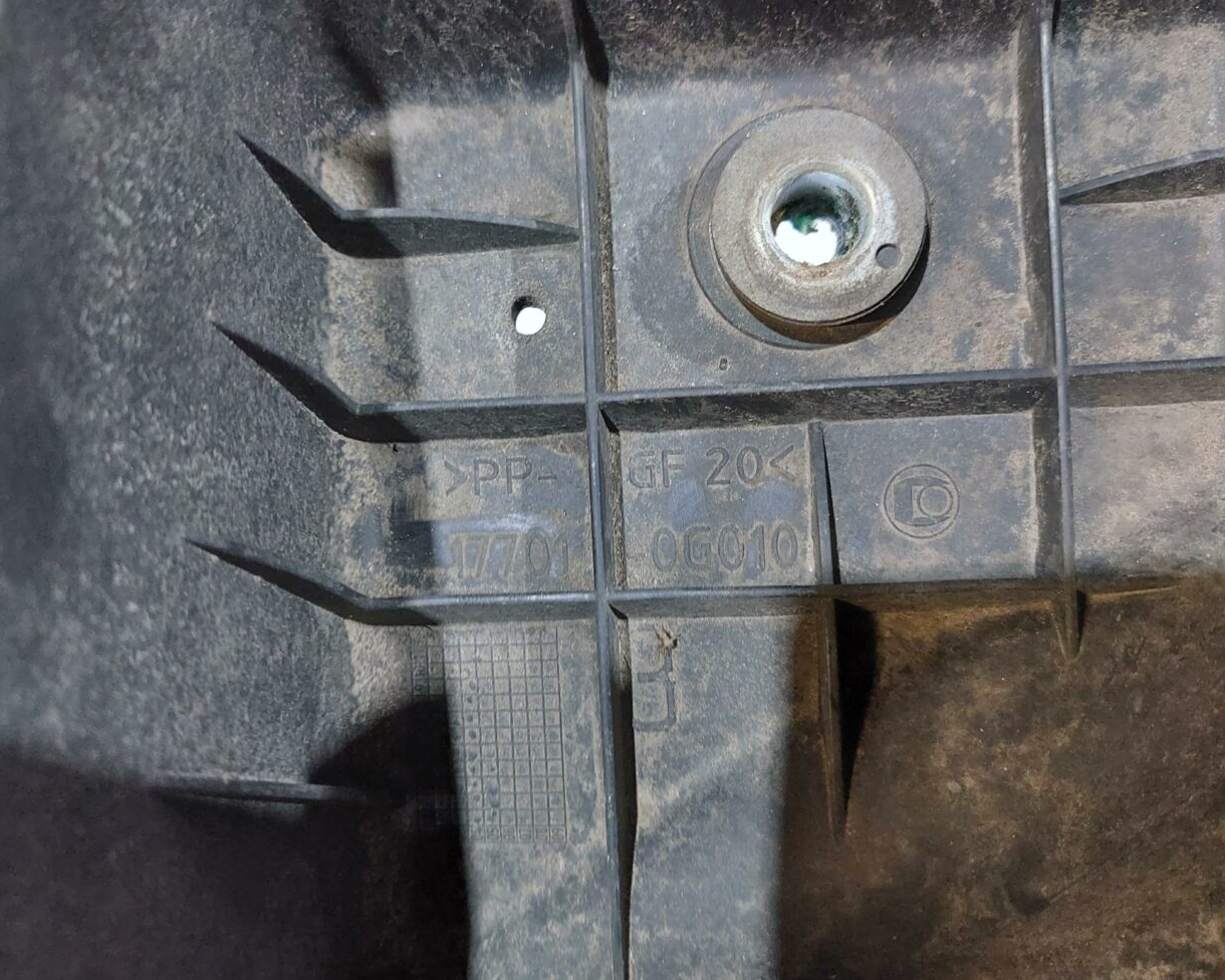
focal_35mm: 28
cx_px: 587
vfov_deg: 51.5
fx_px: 1015
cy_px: 474
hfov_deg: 62.2
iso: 400
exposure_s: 1/25
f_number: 1.8
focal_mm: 5.23
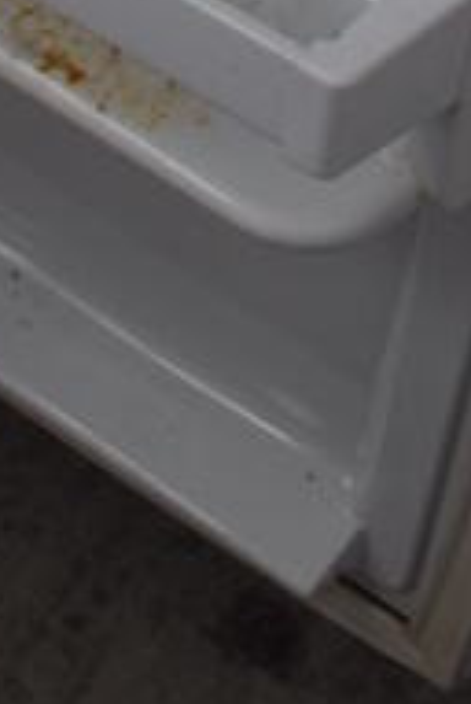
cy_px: -706
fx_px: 2522
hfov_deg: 10.5
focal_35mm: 129
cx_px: -52
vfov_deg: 13.6
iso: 200
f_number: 5.6
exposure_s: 1/160
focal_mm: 18
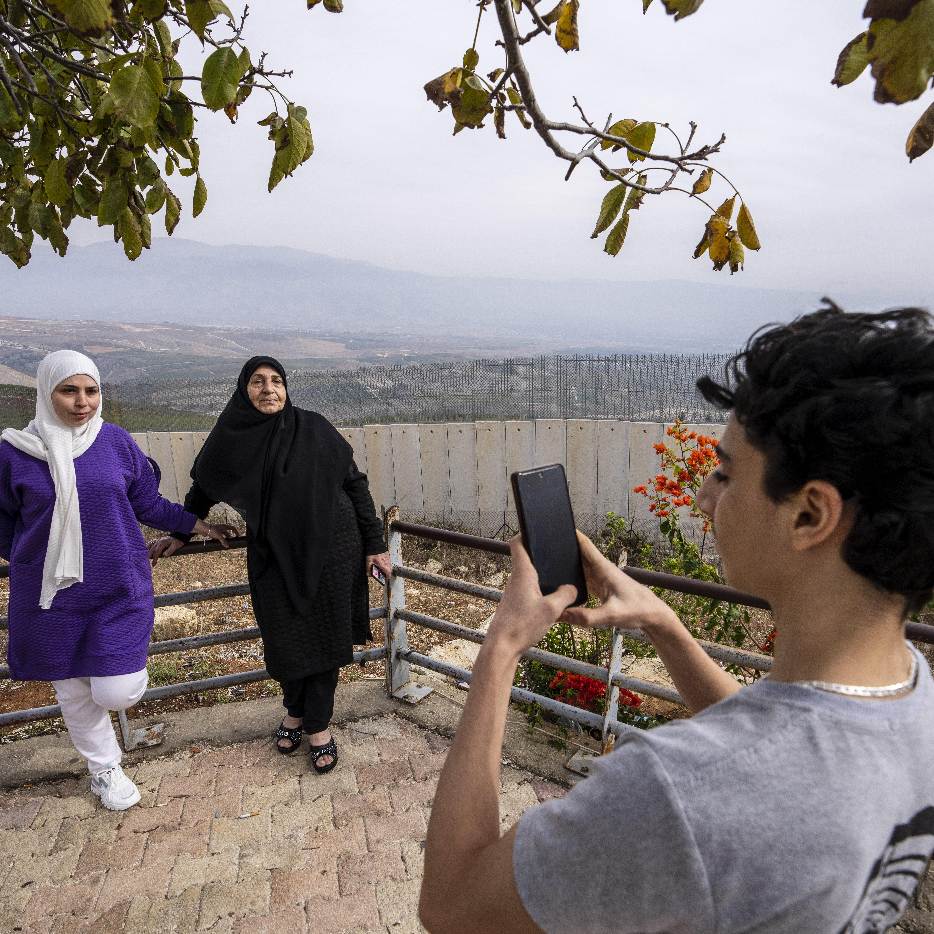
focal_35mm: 21
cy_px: 475
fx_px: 641
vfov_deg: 72.1
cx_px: 471
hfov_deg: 72.1
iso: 320
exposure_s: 1/800
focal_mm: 16
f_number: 6.3
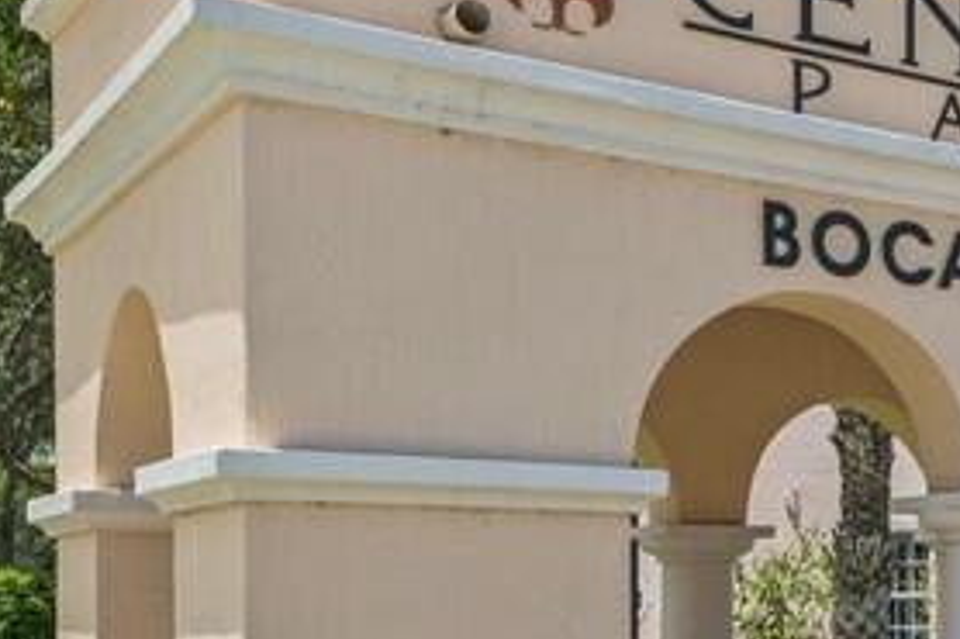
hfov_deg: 25.2
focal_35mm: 69
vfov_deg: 19.3
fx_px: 1839
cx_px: 1250
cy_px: 591
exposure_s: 1/200
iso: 100
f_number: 11
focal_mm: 24
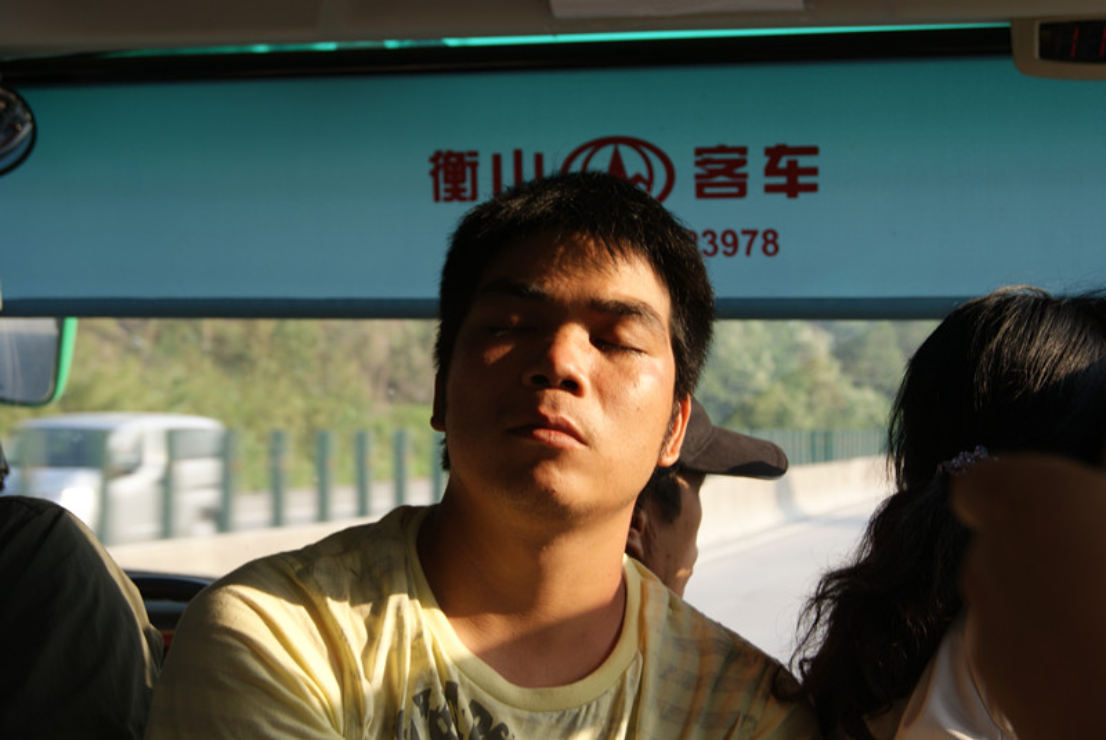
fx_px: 2076
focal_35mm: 68
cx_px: 553
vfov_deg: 20.2
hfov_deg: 29.8
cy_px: 370
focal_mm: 45
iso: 100
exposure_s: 1/80
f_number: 5.6
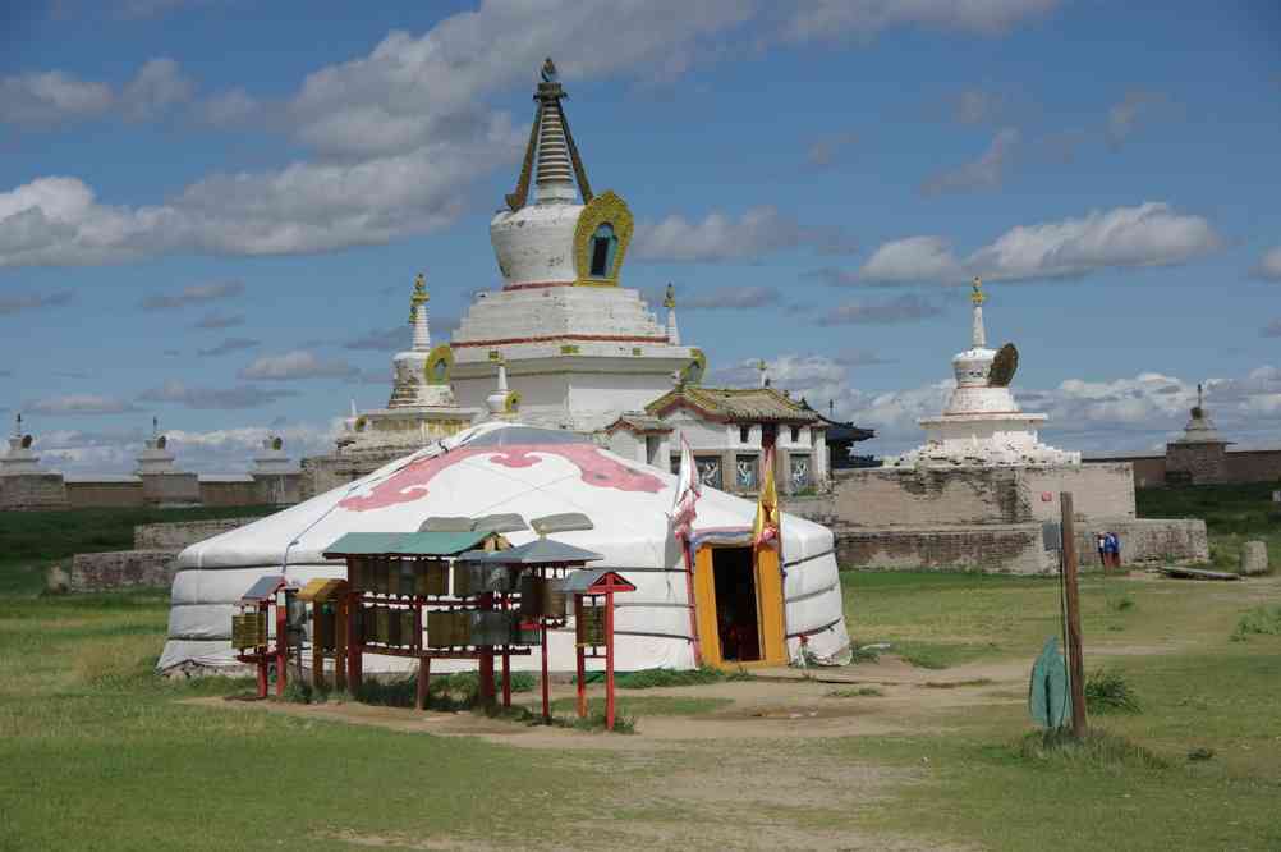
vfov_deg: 14.0
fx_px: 3466
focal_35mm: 98
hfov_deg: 20.9
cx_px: 640
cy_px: 426
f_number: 9.5
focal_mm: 65
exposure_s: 1/500
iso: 100
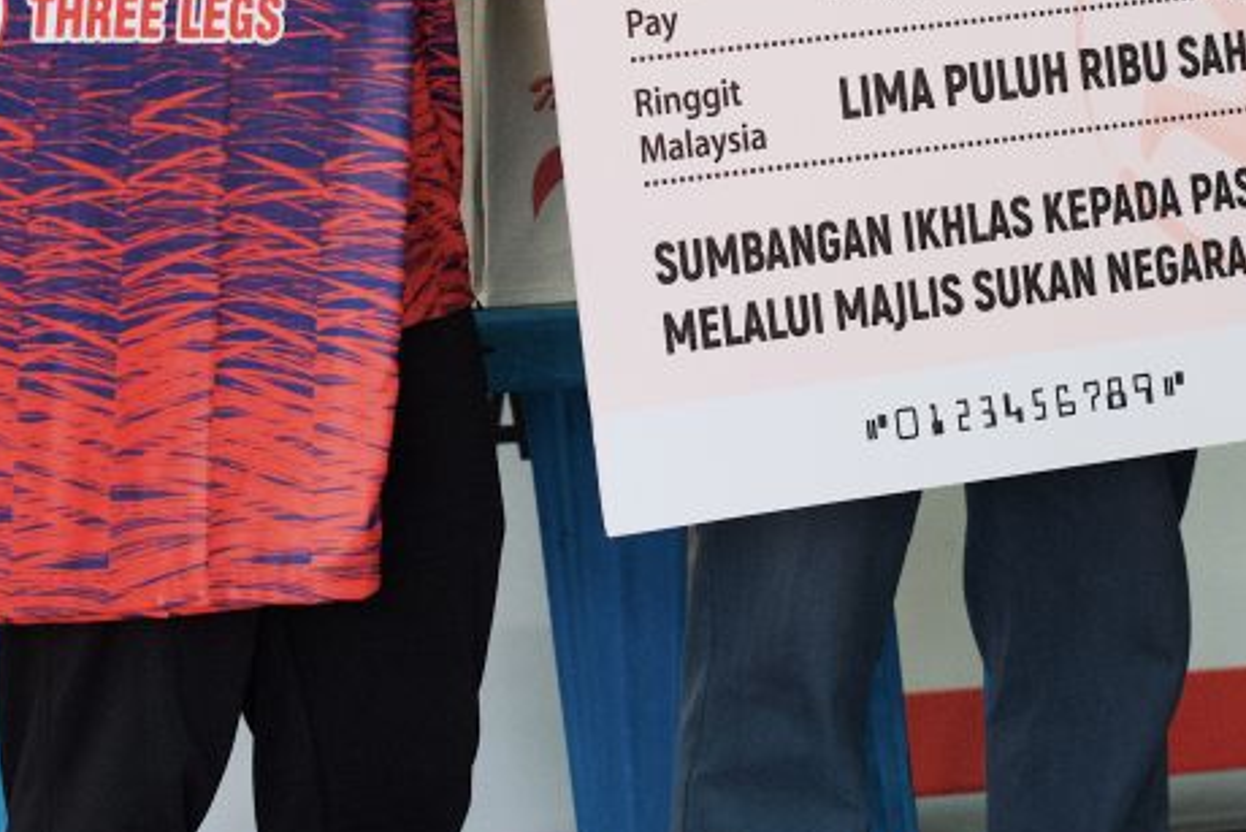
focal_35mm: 202
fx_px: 6993
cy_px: -263
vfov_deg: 6.7
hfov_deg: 10.2
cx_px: 739
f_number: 3.2
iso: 1600
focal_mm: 50
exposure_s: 1/250
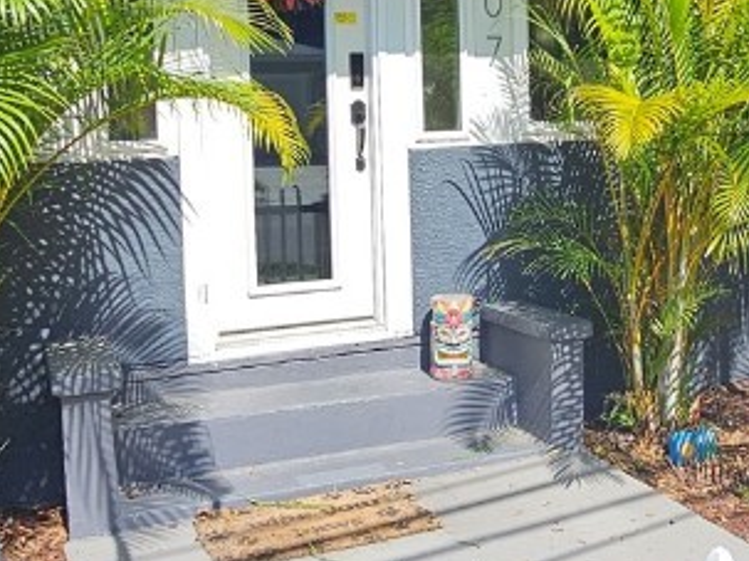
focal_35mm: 44
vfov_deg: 32.4
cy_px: 161
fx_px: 952
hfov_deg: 42.6
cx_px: 467
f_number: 2.2
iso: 50
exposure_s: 1/1645
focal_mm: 2.2
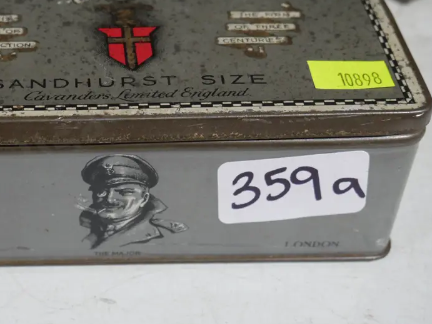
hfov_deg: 24.2
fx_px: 999
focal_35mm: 80
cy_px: 103
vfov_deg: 18.4
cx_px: 119
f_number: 5.3
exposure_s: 1/60
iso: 1000
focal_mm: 27
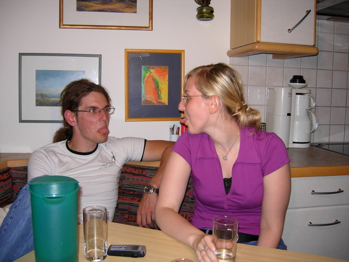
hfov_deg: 51.4
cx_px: 174
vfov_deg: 39.7
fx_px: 363
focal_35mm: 36
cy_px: 131
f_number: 2.7
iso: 50
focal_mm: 7.5
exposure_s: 1/45.2
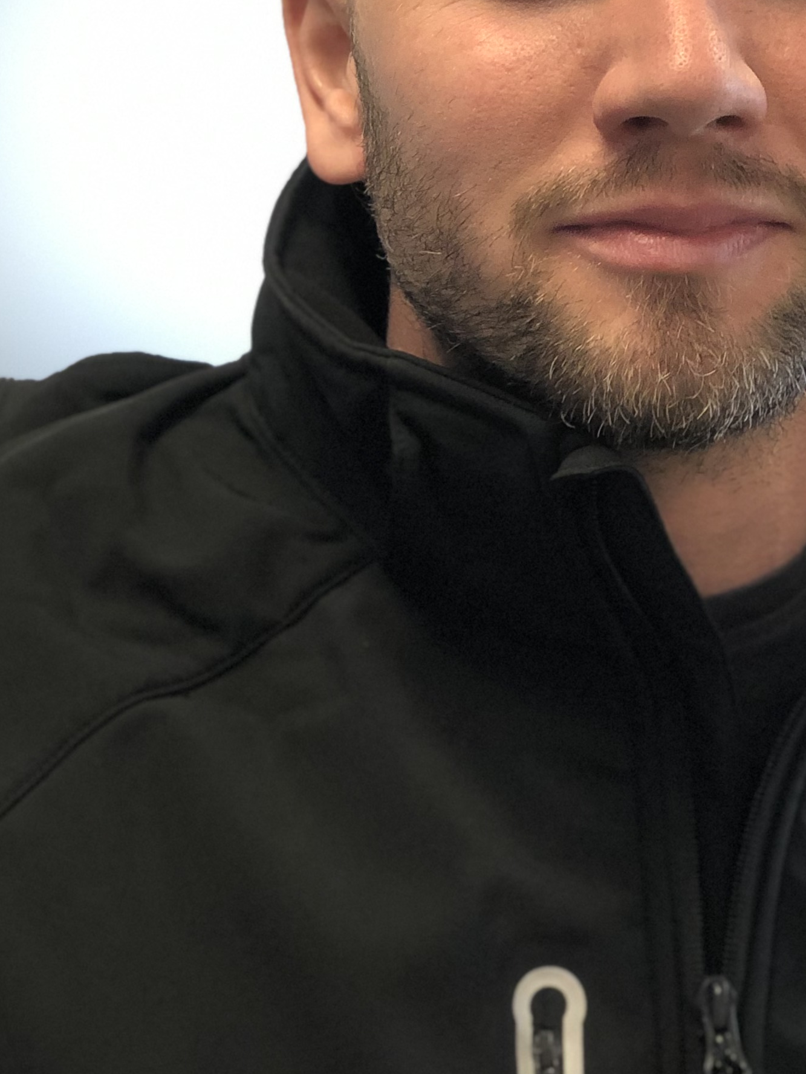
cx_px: 625
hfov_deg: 12.5
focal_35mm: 118
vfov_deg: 16.5
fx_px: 3663
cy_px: 123
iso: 80
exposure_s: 1/50
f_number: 2.4
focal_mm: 6
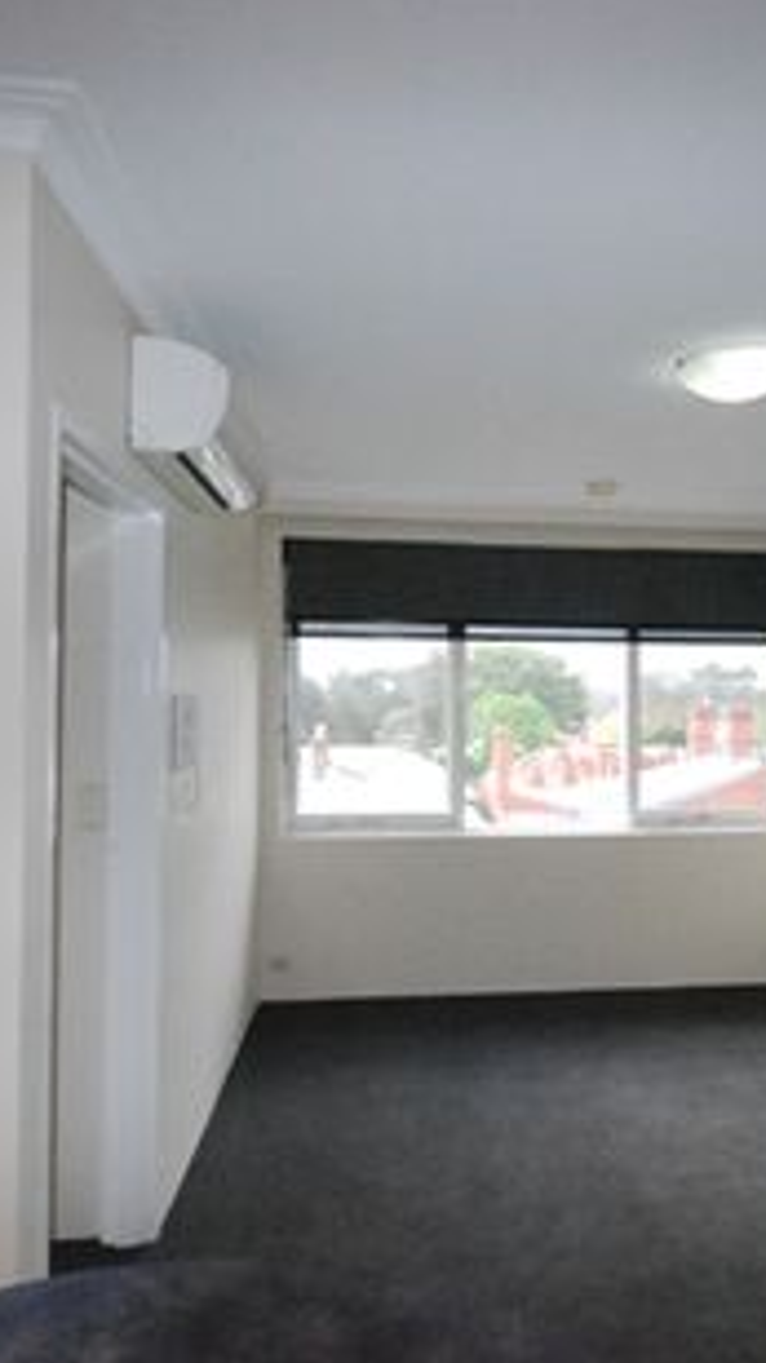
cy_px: 679
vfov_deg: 76.3
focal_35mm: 24
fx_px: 868
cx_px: 522
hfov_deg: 46.7
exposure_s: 1/200
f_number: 8
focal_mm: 10
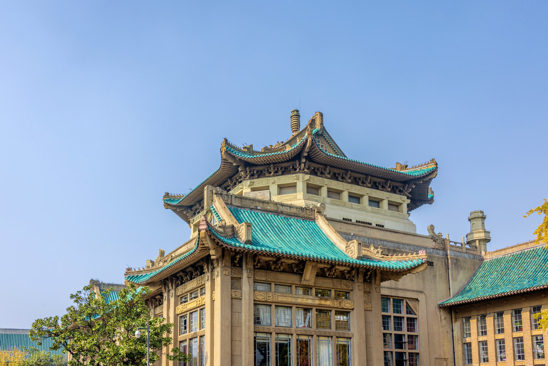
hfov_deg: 54.4
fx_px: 533
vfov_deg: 37.9
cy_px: 183
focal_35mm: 35
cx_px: 274
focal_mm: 35
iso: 200
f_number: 9
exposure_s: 1/400
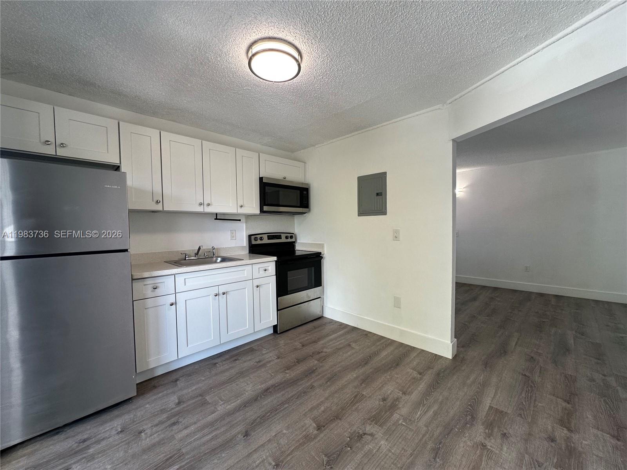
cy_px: 235
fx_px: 254
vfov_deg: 85.7
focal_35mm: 14
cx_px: 314
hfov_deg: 102.1
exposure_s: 1/120
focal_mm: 2.22
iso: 100
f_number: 2.2
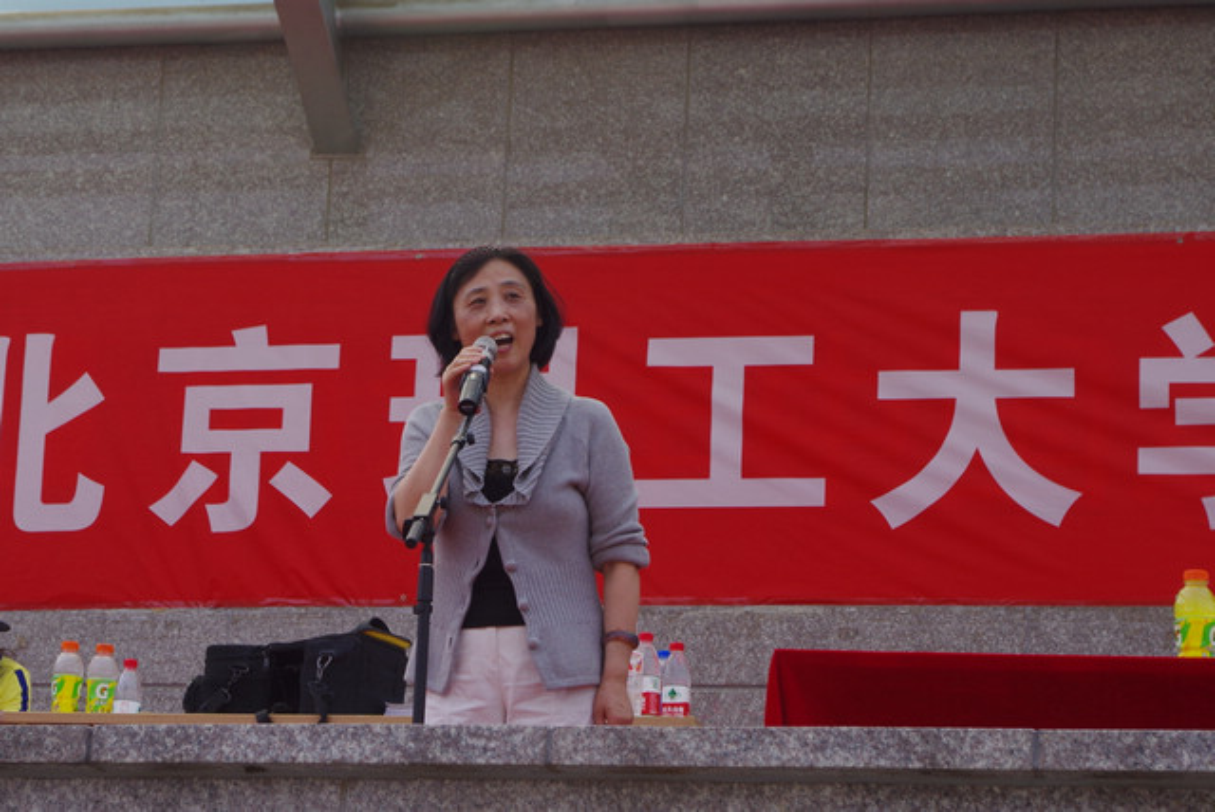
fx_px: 2770
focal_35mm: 82
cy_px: 406
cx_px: 608
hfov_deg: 24.7
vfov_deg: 16.7
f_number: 11
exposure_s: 1/125
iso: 200
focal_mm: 55
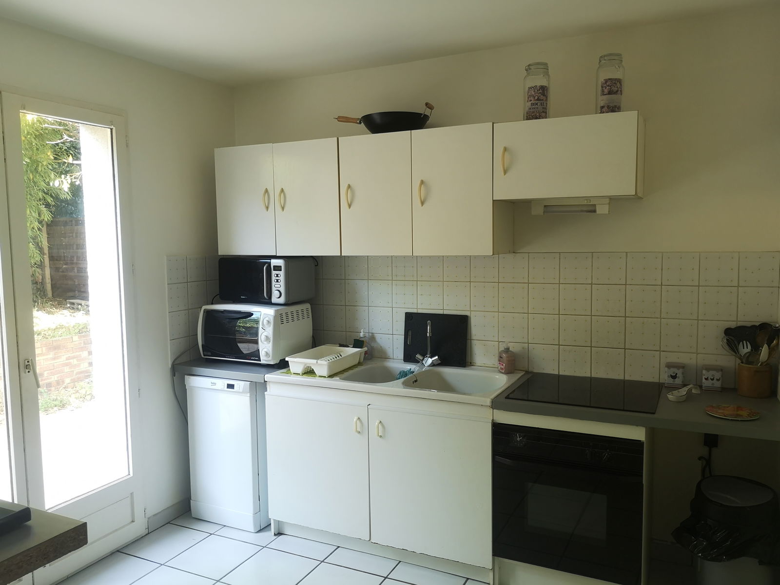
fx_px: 608
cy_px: 292
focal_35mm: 27
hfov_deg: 65.3
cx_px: 390
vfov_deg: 51.4
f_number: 1.8
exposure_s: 1/60
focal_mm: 3.95
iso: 100
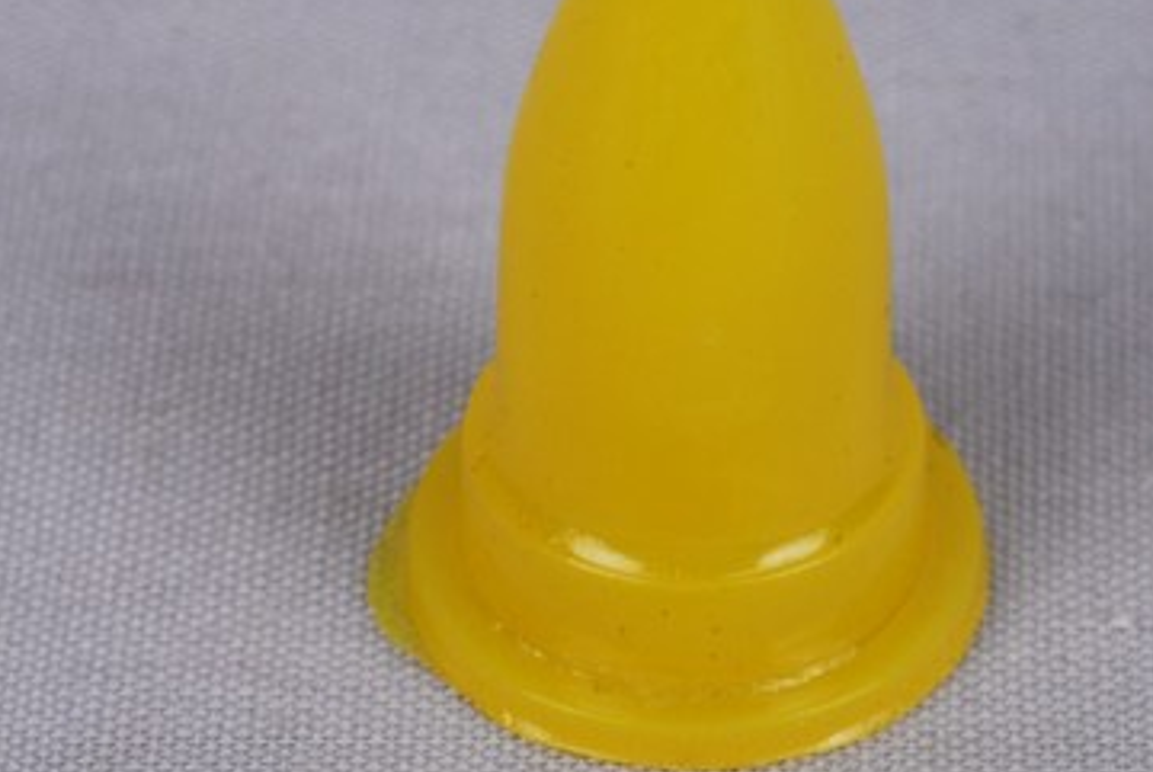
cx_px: 676
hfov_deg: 12.8
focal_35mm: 160
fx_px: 5131
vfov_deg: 8.6
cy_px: 368
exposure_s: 1/60
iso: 100
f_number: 32
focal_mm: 60
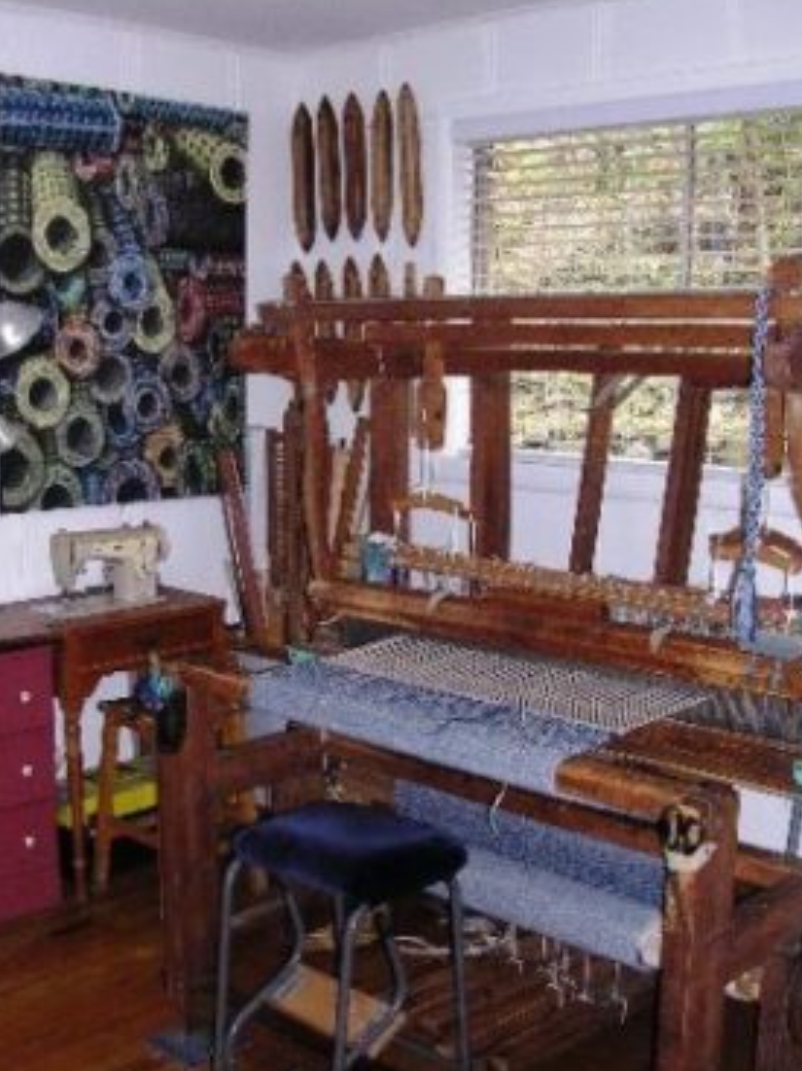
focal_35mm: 43
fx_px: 1329
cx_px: 381
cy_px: 568
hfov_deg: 33.6
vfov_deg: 43.8
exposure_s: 1/60.1
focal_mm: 5.8
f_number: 2.8
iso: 213
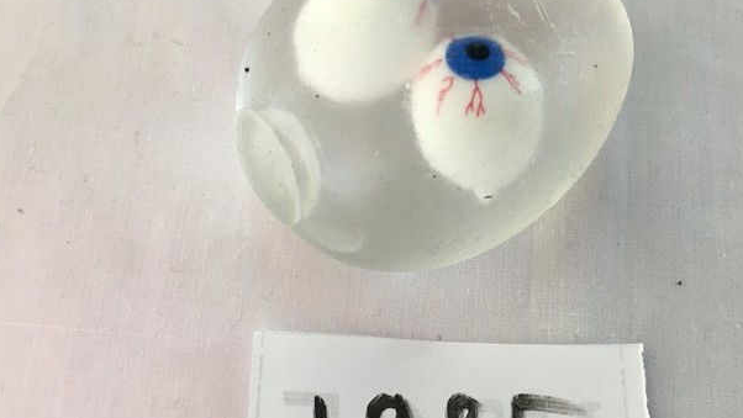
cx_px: 380
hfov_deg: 48.3
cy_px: 215
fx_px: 828
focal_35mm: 42
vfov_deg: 28.4
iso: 50
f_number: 2.2
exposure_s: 1/33
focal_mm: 4.15
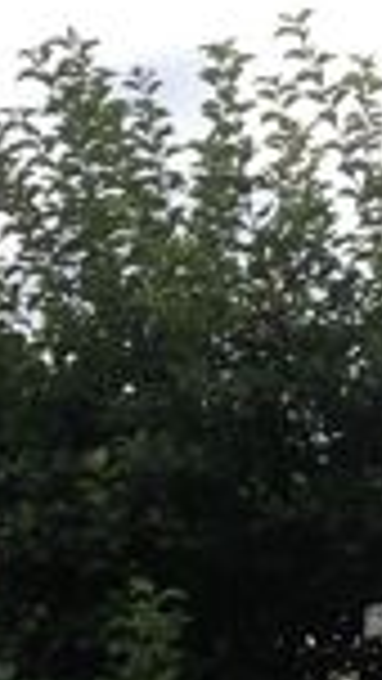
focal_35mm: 108
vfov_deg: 19.1
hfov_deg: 11.2
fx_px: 1944
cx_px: 310
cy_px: 718
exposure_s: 1/800
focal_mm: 4.28
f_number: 2.4
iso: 50
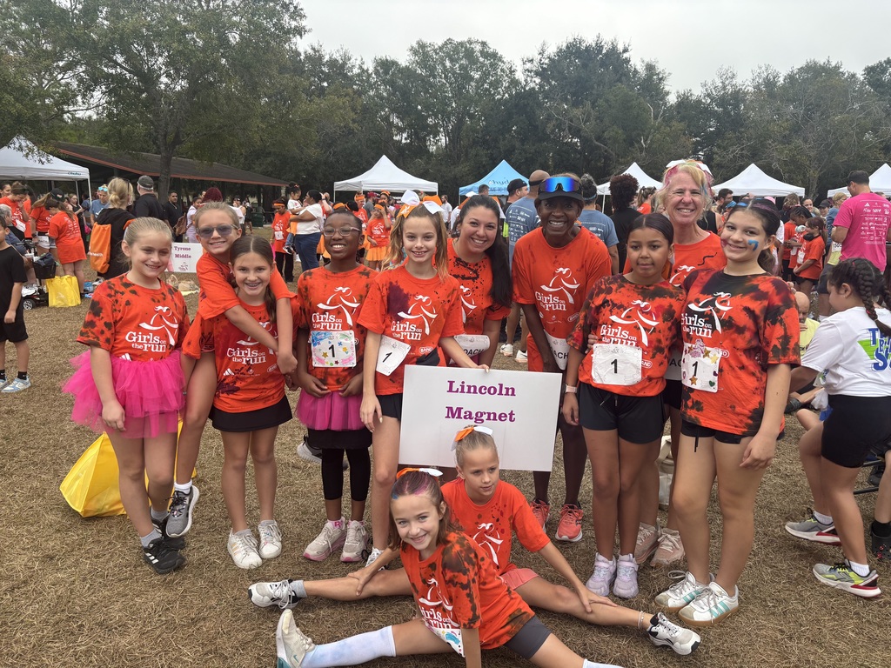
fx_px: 669
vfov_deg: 53.1
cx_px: 446
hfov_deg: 67.3
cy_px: 334
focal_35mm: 26
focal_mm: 5.96
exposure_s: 1/460
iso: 50
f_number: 1.6
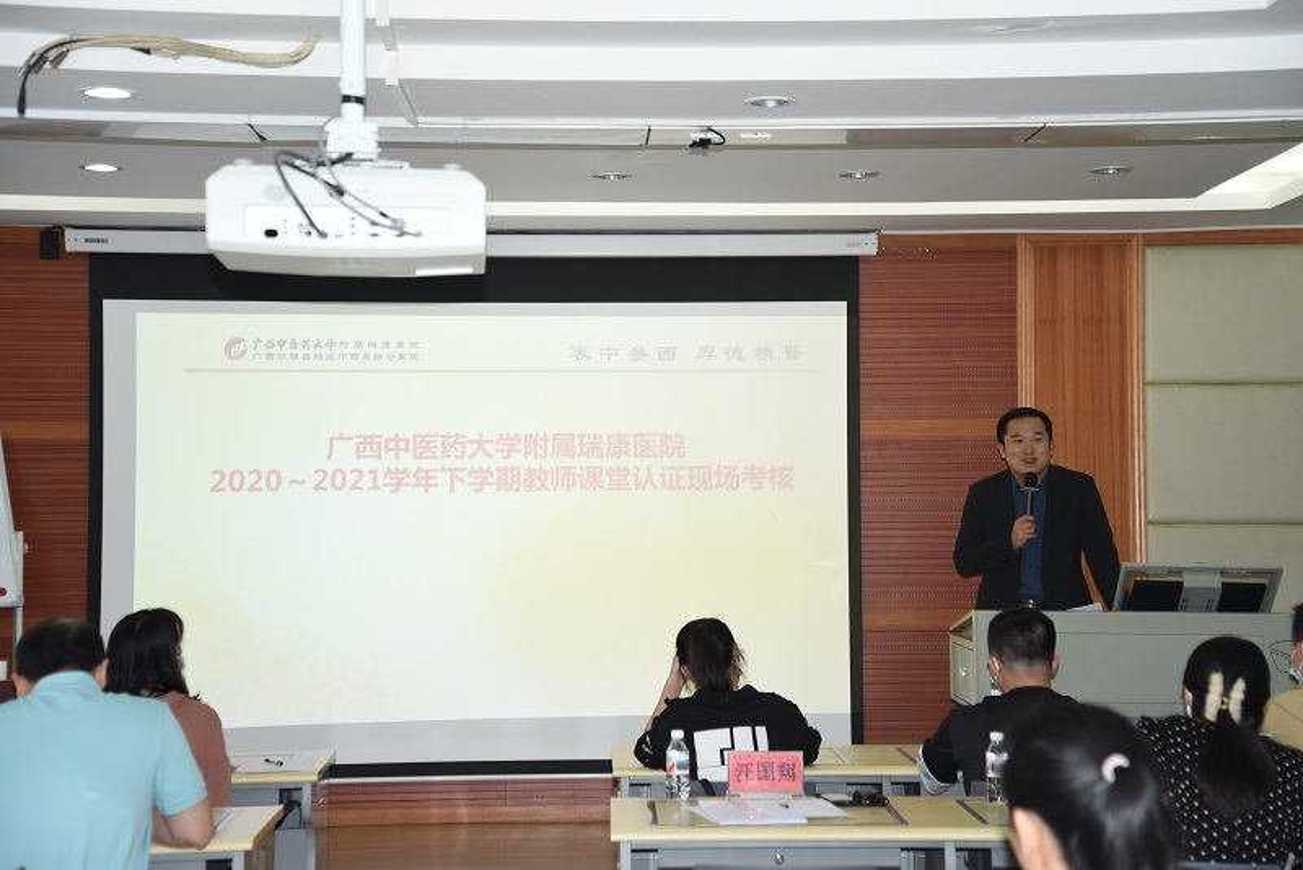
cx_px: 652
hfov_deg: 32.4
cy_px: 435
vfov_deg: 21.9
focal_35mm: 62
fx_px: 2245
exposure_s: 1/125
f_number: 4.5
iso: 720
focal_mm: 62
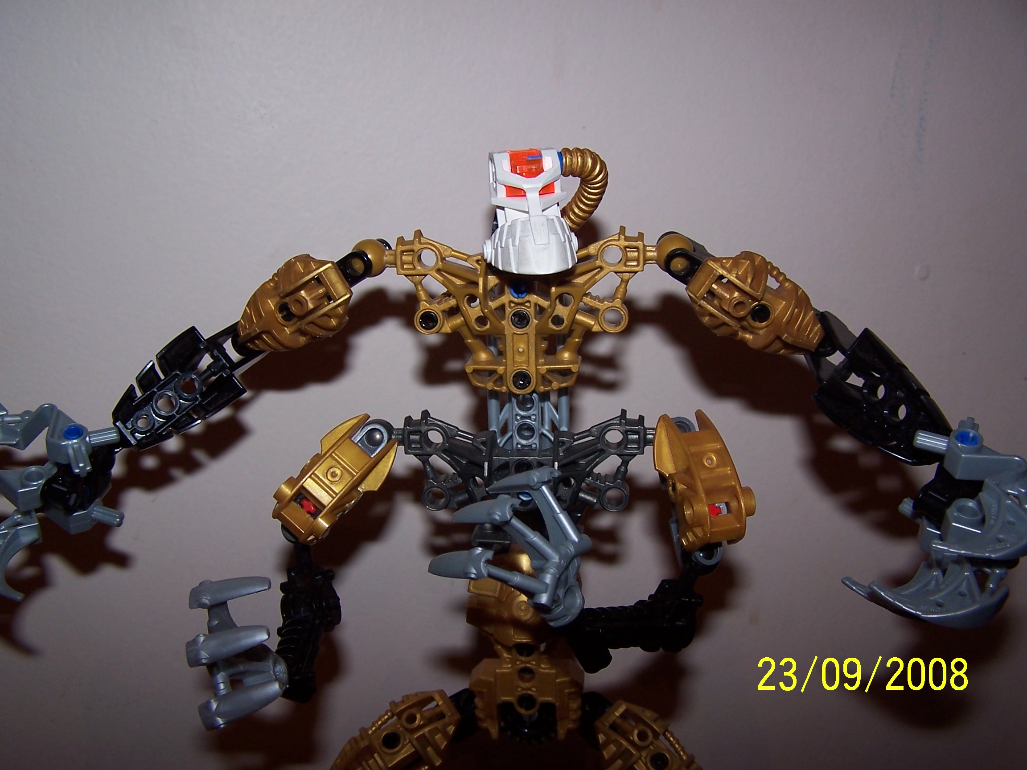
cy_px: 385
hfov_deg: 49.0
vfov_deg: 37.7
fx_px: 1127
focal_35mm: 38
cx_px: 514
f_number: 2.8
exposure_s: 1/60
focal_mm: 6.3
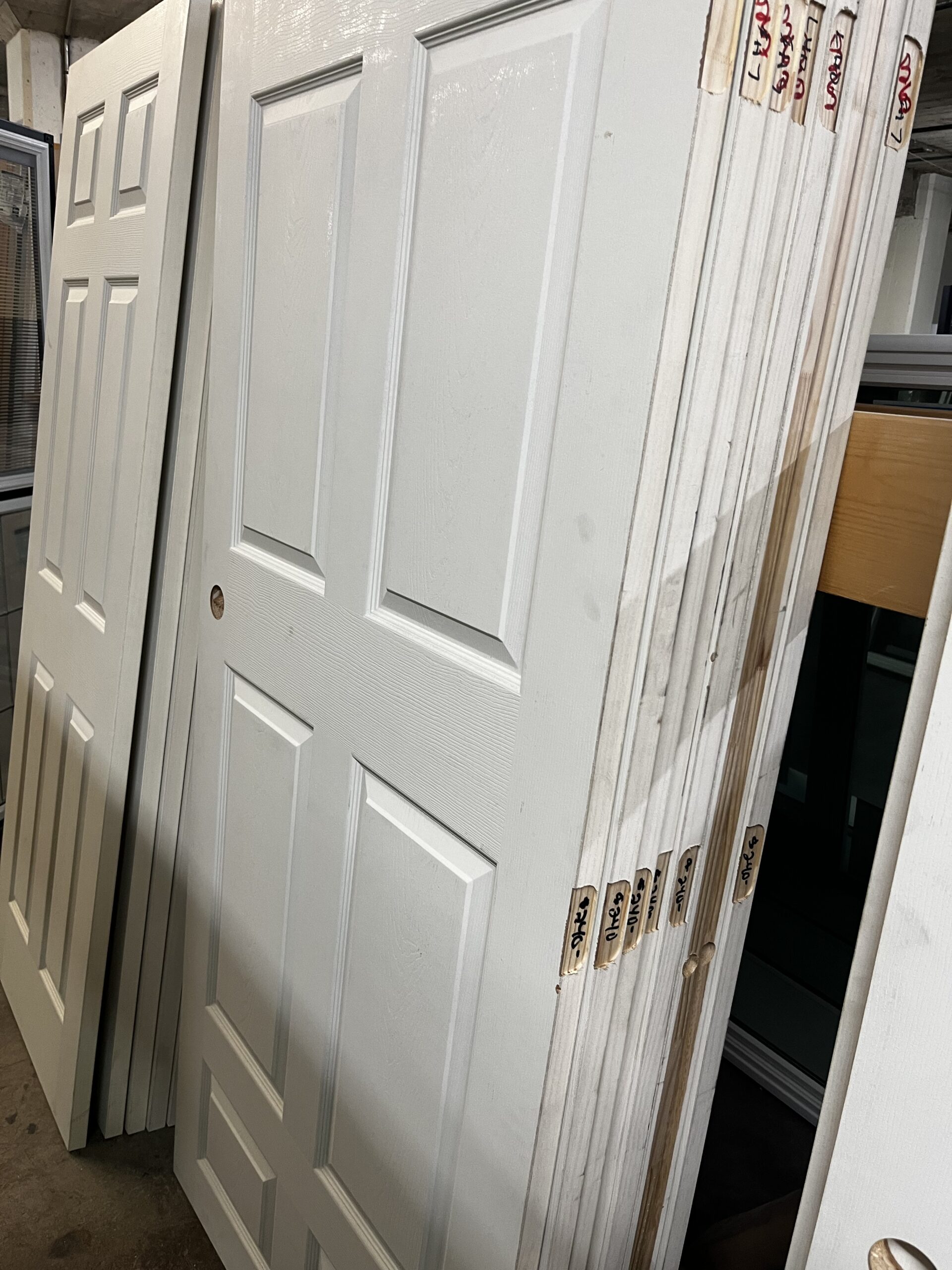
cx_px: 476
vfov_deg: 67.3
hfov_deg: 53.1
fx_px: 953
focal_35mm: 26
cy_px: 635
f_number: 1.6
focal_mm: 5.1
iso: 100
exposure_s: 1/62
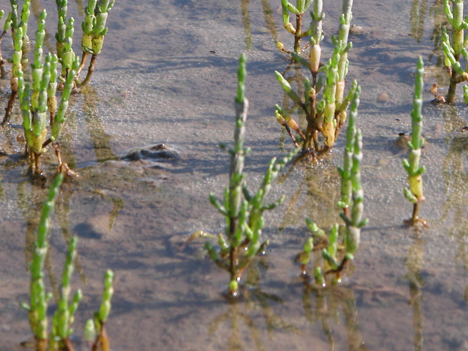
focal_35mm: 310
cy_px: 56
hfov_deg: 6.4
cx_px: 328
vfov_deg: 4.8
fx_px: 4191
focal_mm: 44.7
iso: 100
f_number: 5
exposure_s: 1/290
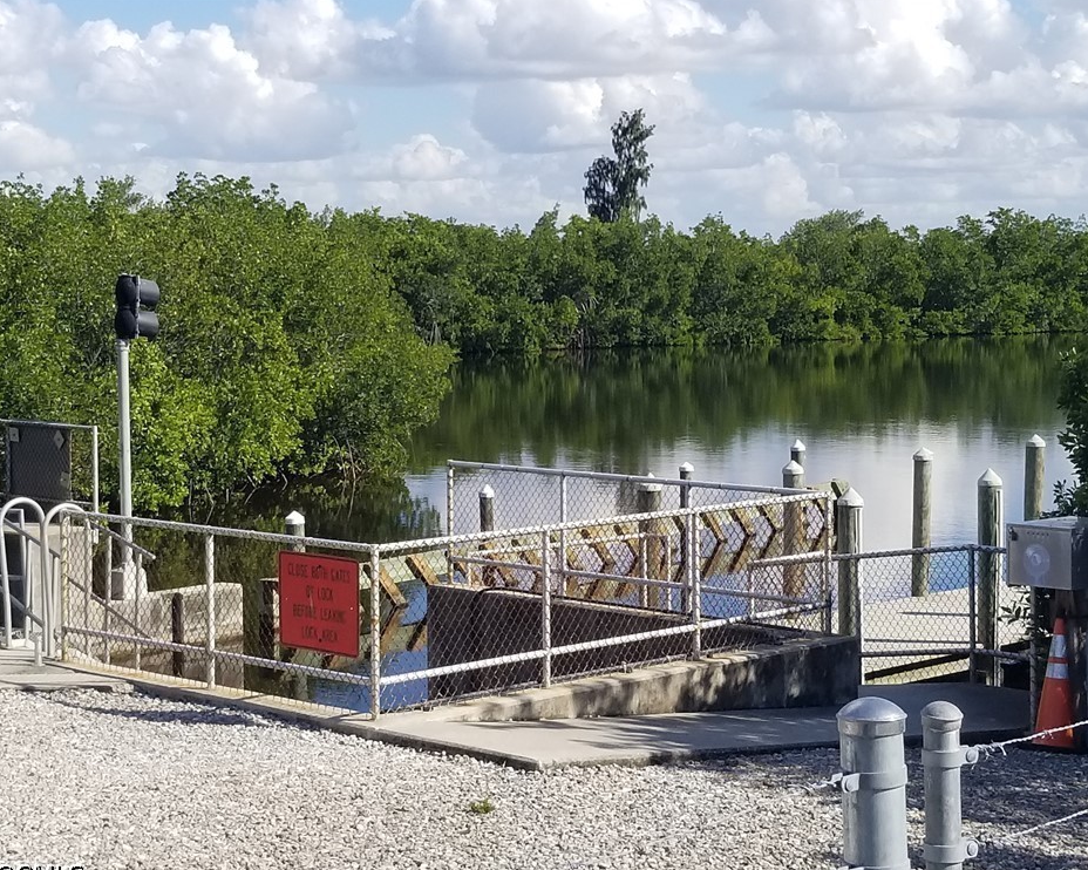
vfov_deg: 51.5
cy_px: 443
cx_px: 573
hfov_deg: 62.2
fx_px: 901
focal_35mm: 28
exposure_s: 1/2604
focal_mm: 4.25
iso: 50
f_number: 1.7
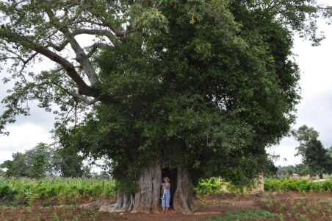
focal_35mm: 27
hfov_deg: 67.5
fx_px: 249
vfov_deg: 47.8
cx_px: 166
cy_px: 110
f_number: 8
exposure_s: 1/200
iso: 200
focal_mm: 18
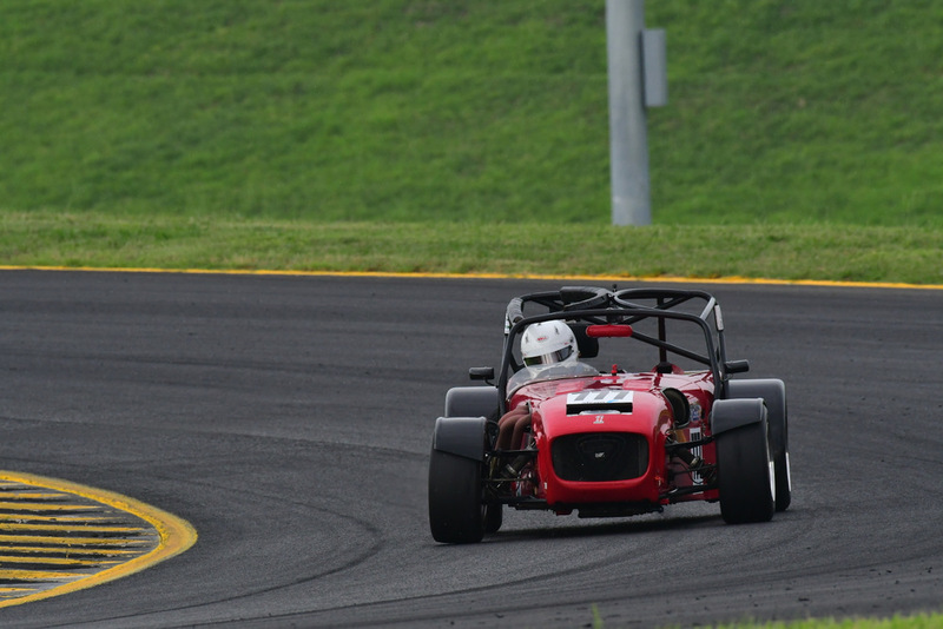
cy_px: 314
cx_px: 472
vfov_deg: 1.8
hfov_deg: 2.7
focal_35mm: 750
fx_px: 19652
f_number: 11
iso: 1250
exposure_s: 1/640
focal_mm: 500
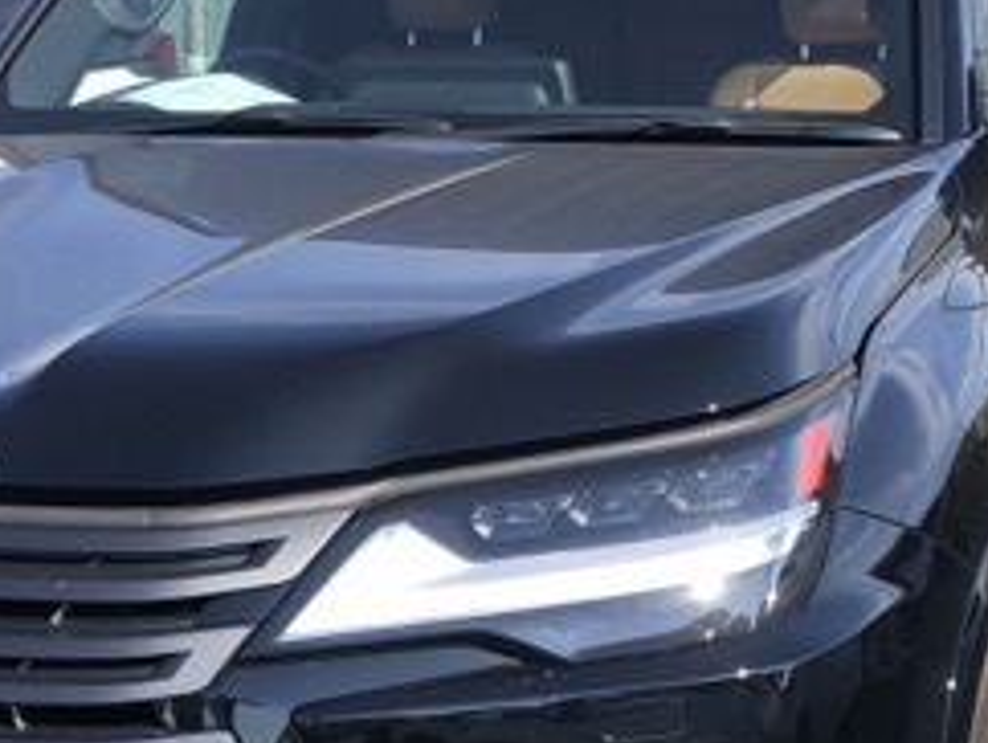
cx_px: 372
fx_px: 2114
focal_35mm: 74
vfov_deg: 19.8
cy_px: 567
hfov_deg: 26.2
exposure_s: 1/727
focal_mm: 3.99
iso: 20
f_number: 1.8
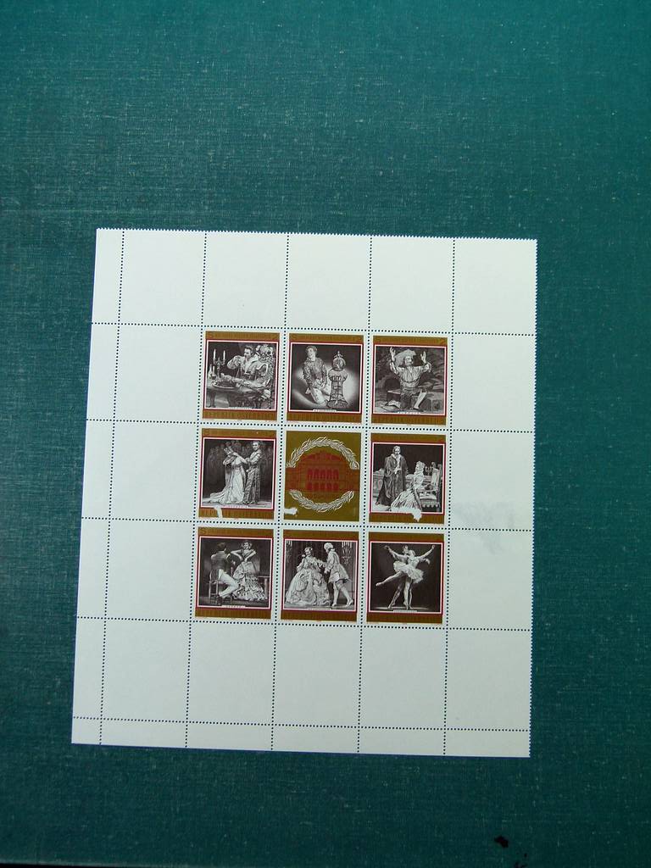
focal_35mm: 30
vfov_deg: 60.0
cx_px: 326
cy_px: 434
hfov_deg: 46.8
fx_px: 752
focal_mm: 5.3
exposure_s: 1/100
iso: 100
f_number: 3.2
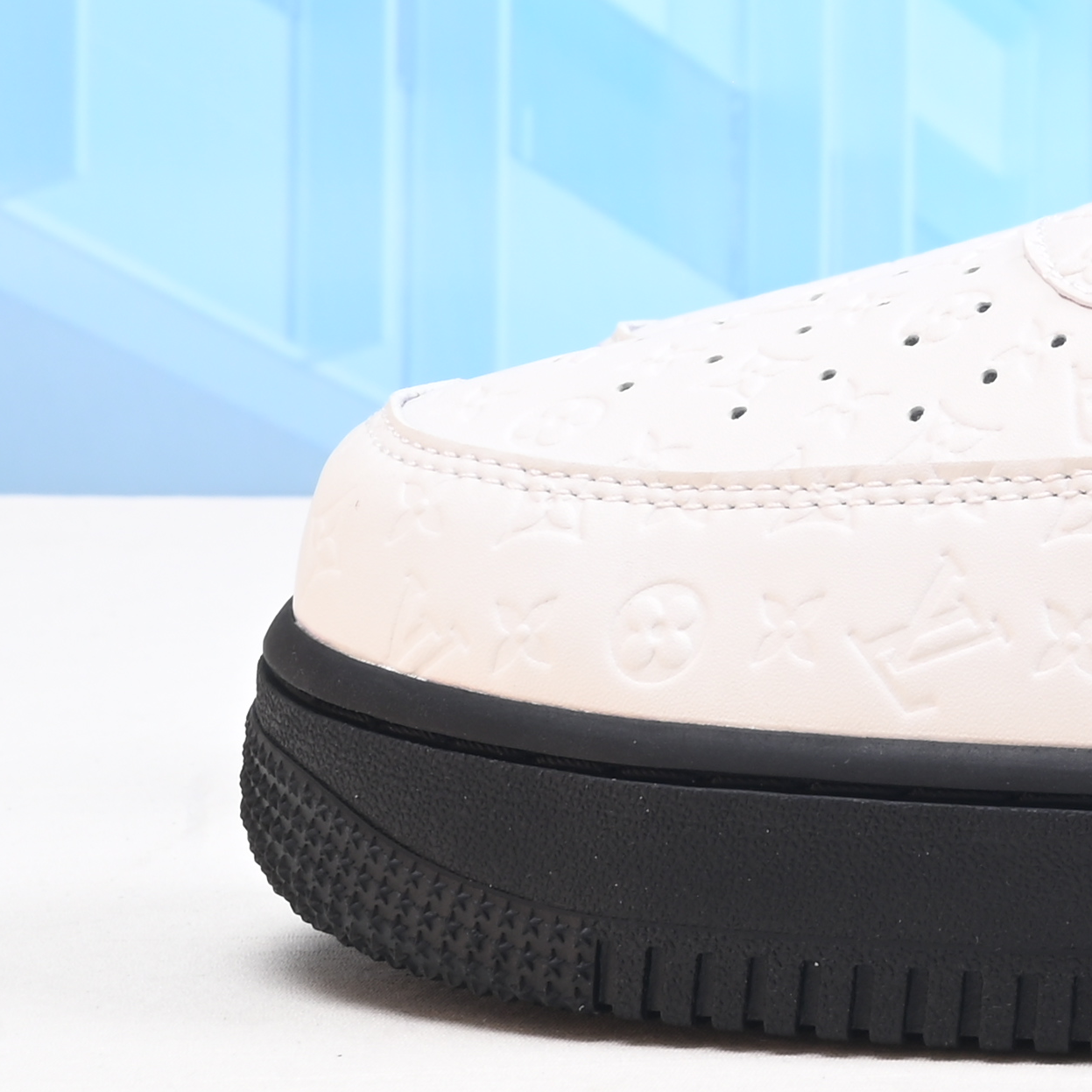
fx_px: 5710
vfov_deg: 10.7
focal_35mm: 160
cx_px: 1968
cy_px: -336
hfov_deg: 10.3
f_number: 16
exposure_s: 1/1.6
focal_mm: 39
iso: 100
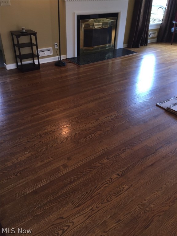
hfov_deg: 48.2
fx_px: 198
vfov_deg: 61.7
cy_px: 118
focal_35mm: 29
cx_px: 88
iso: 40
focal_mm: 4.15
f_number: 2.2
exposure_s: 1/30
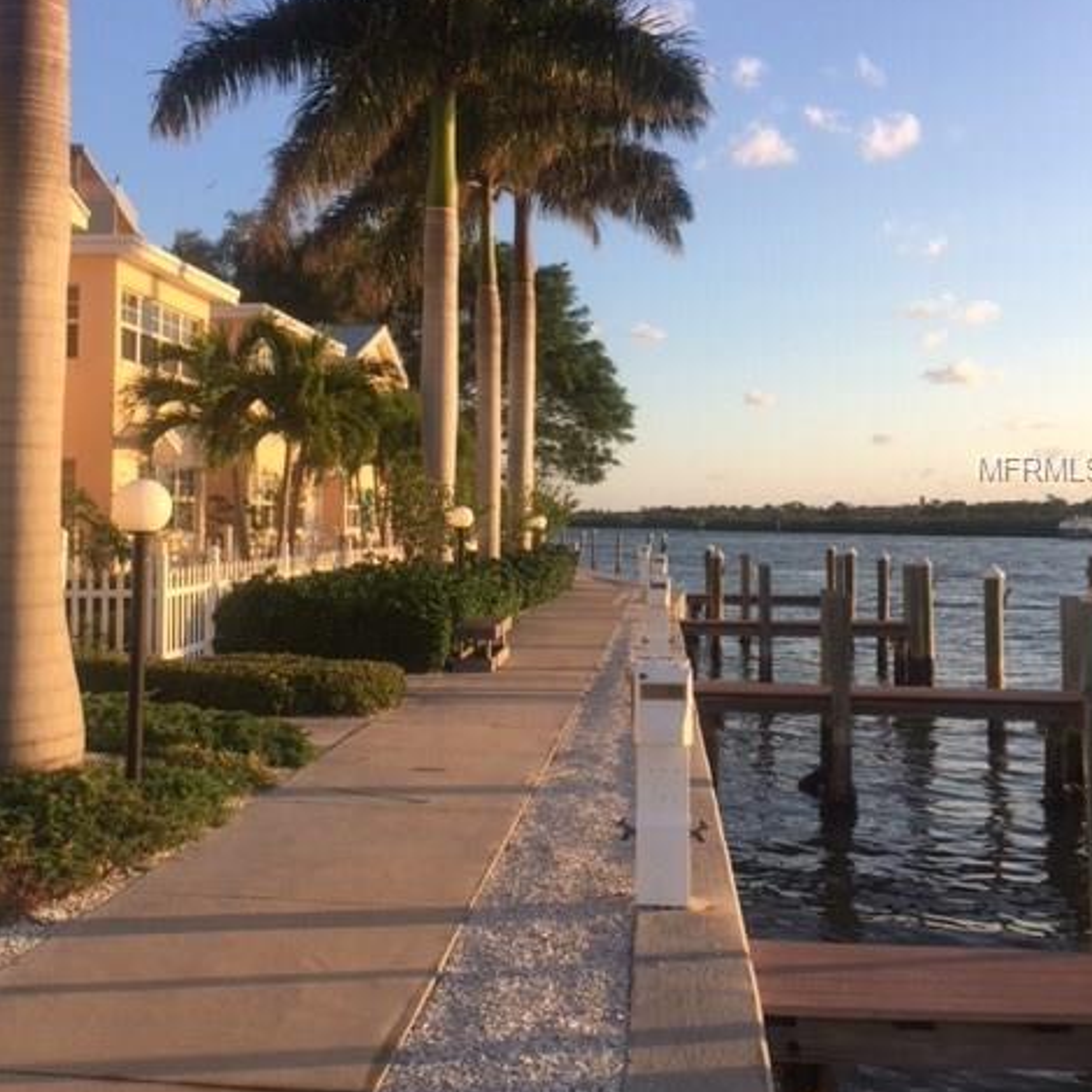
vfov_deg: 47.1
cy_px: 468
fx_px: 1249
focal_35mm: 35
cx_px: 556
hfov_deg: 47.2
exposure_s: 1/706
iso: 32
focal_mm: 4.15
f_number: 2.2
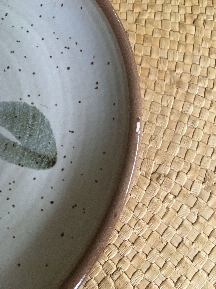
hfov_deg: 48.2
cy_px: 144
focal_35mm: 29
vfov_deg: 61.7
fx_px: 241
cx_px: 108
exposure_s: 1/17
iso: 250
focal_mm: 4.15
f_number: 2.2
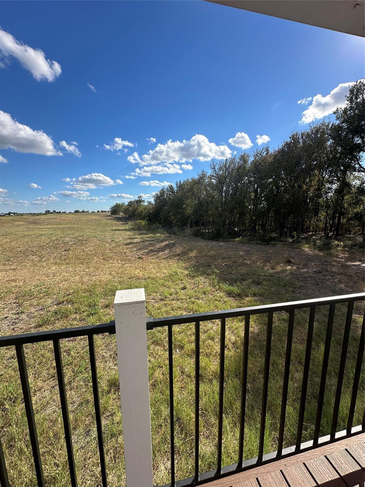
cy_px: 244
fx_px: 197
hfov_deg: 85.7
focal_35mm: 14
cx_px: 182
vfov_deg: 102.1
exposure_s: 1/1553
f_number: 2.2
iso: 40
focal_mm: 2.22
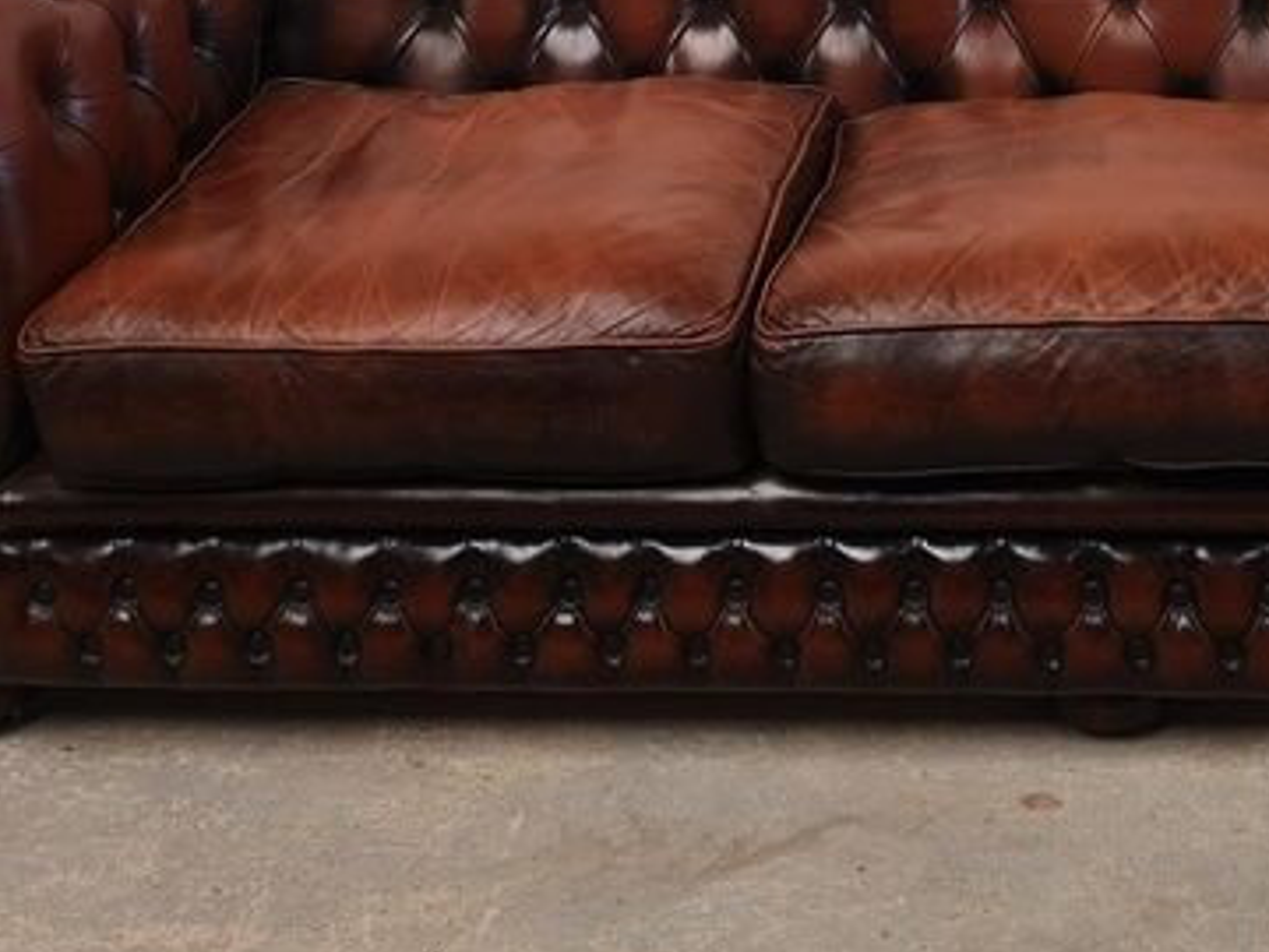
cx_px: 1124
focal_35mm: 60
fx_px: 2200
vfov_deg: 23.4
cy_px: -4
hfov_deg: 30.8
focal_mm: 5.58
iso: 160
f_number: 1.8
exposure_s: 1/50
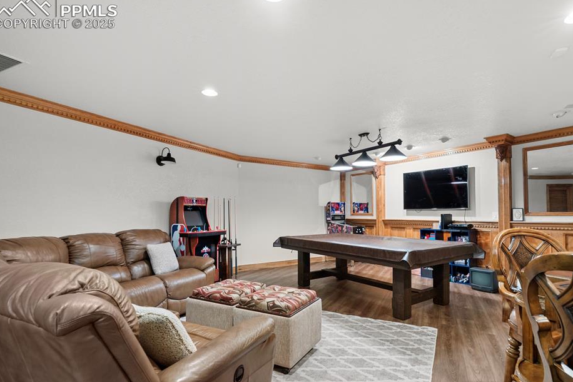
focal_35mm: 19
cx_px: 312
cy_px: 207
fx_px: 302
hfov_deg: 86.7
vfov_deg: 64.4
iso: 400
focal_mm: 17
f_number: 8
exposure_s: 3.2
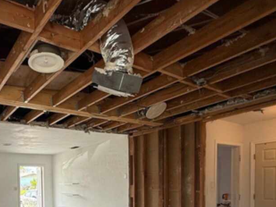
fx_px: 231
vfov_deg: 43.5
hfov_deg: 58.2
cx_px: 66
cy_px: 190
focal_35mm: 29
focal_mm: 2.22
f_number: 2.2
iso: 64
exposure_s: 1/124
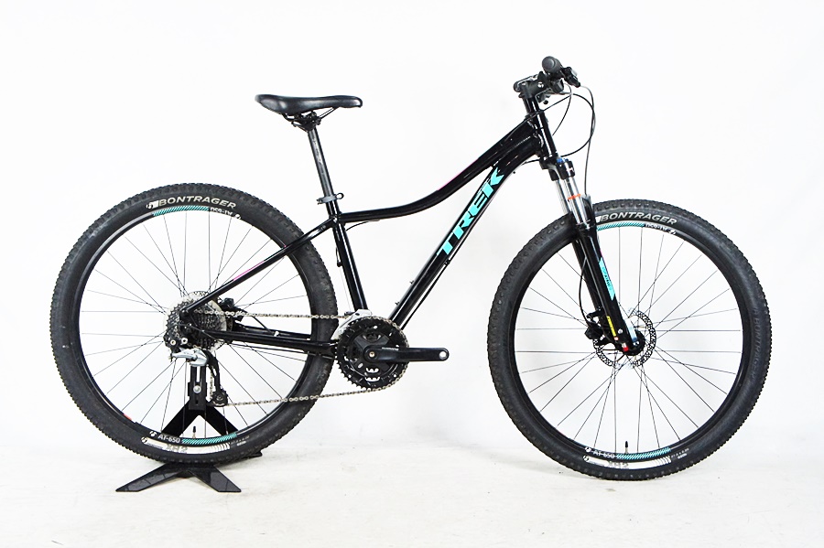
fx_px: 1064
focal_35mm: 46
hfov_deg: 42.3
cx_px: 412
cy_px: 274
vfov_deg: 28.9
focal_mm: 31
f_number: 10
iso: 3200
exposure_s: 1/100
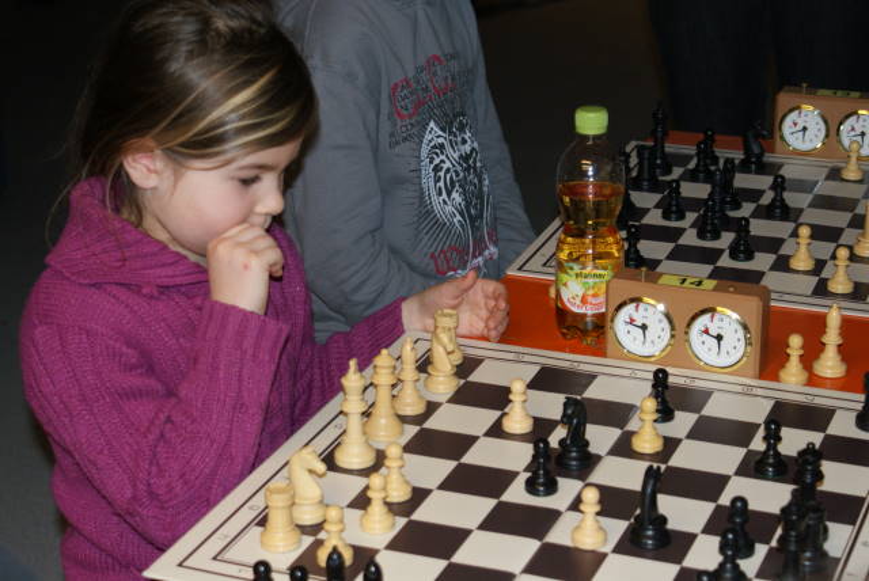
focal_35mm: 82
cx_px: 434
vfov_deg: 16.6
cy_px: 290
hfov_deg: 24.6
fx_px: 1993
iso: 400
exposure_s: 1/80
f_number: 5.6
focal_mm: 55
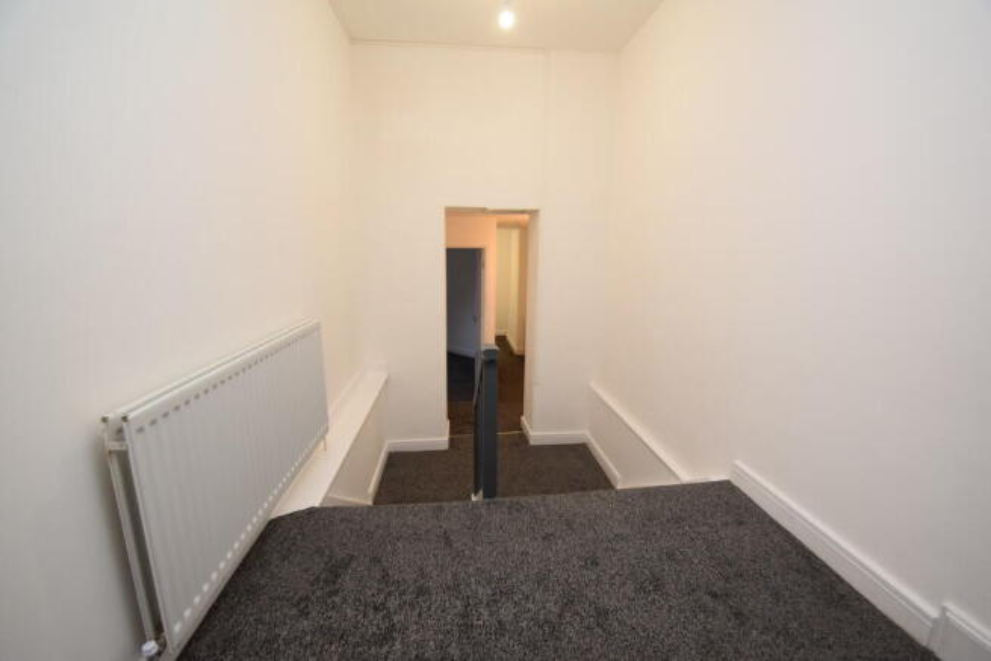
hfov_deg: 100.4
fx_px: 413
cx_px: 496
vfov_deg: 77.4
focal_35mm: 15
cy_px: 330
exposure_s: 1/60
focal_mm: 10
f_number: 3.5
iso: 900
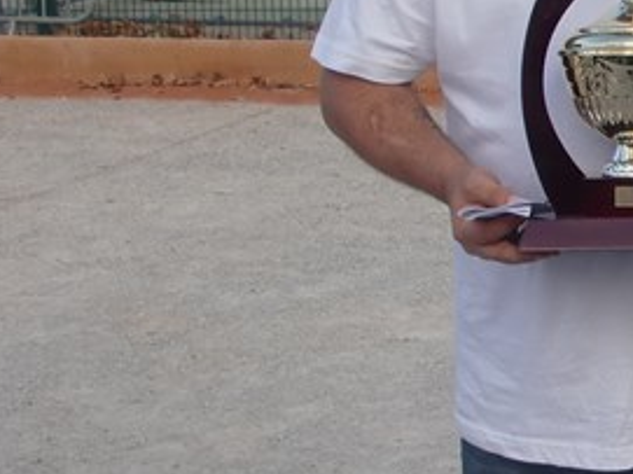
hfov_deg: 13.5
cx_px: 1009
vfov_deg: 10.9
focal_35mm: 136
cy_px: 241
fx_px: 2486
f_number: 2.8
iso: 64
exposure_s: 1/250
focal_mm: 6.3
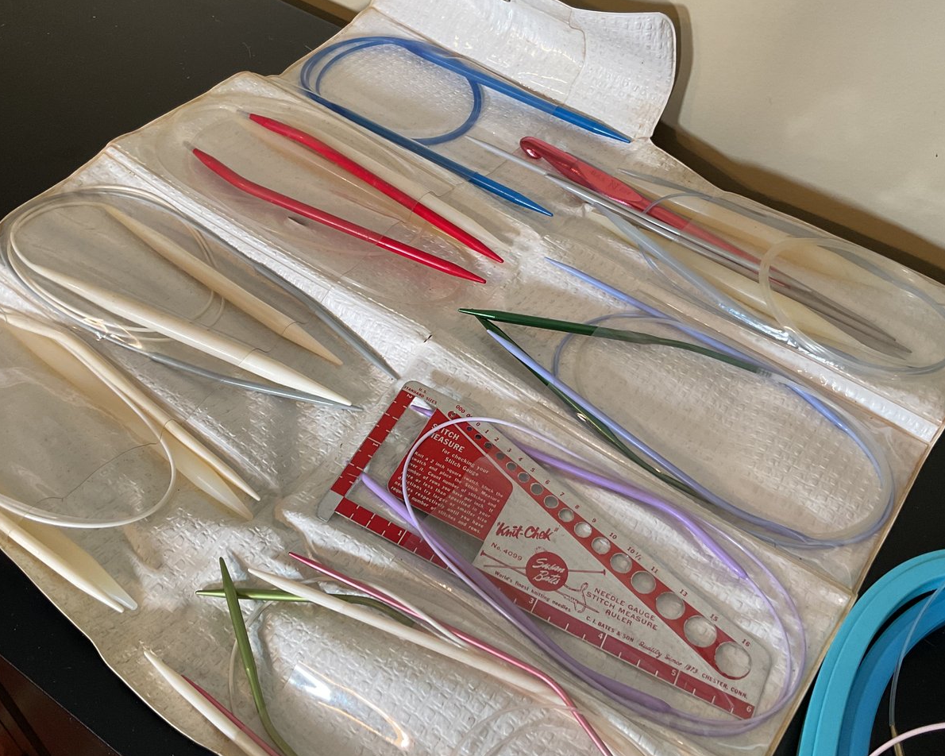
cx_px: 490
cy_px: 371
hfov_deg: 50.3
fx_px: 1007
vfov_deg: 41.2
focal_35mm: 36
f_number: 1.8
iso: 50
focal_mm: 3
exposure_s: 1/60
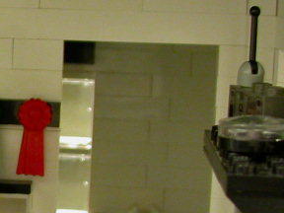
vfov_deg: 10.9
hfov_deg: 13.5
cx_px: -174
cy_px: 181
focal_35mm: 135
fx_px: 1108
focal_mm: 7.85
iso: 100
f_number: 2.6
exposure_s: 1/3
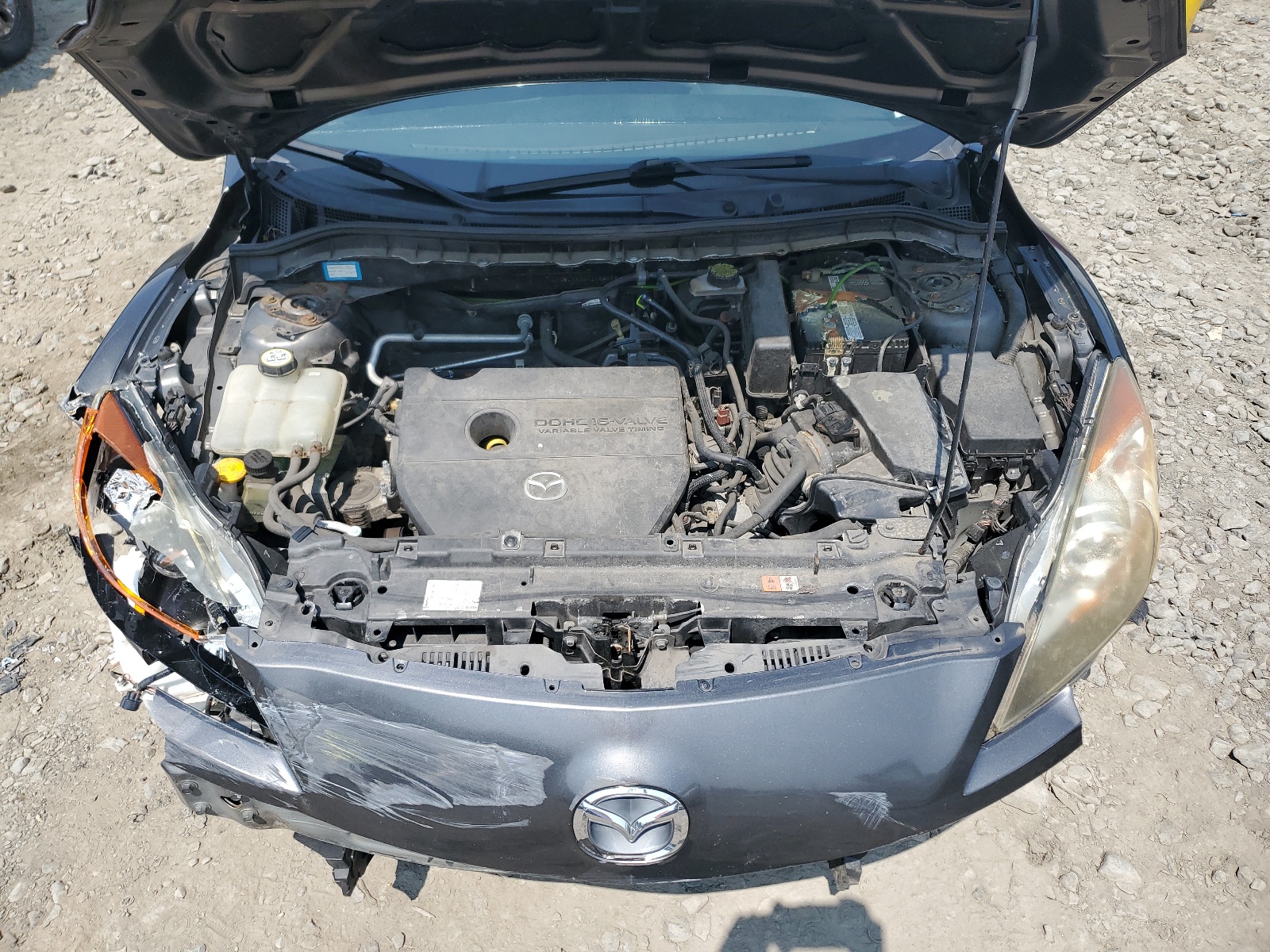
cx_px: 635
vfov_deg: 53.1
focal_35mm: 26
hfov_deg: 67.3
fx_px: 954
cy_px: 476
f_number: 1.5
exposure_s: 1/2000
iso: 50
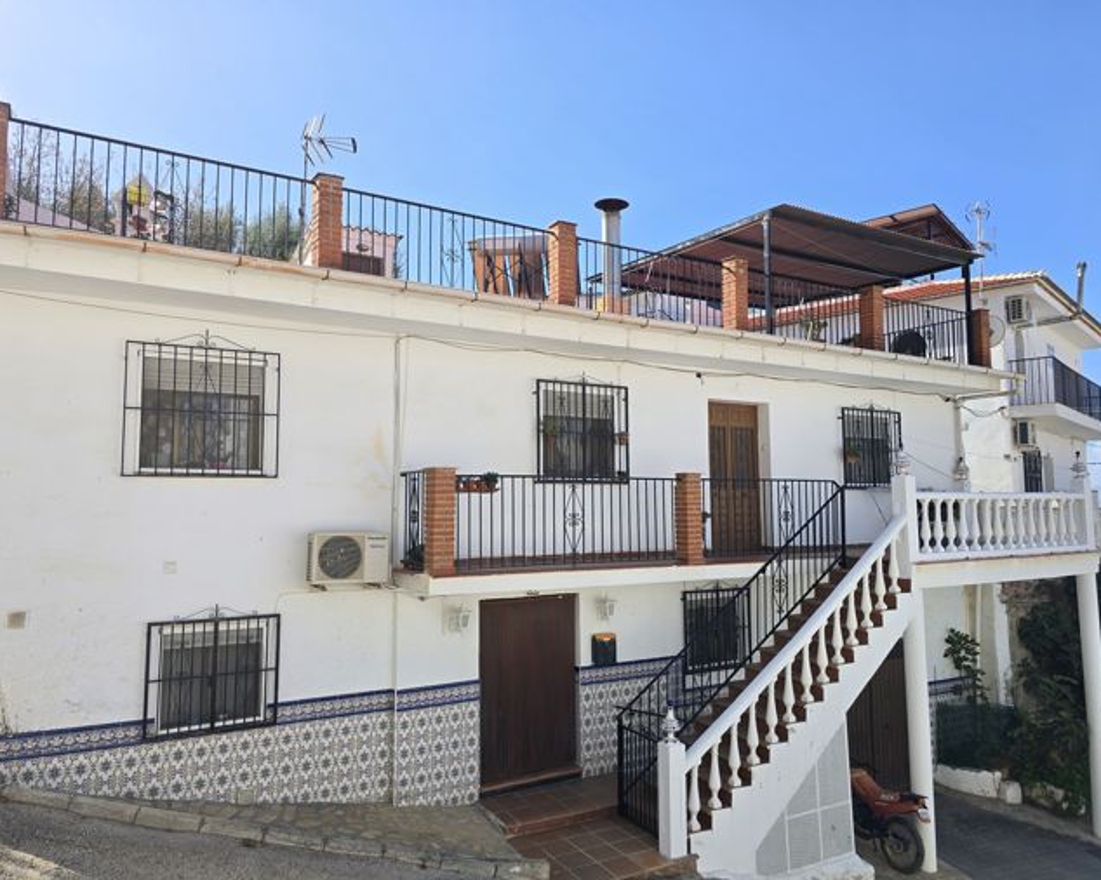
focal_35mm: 25
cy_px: 449
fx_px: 814
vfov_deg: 56.8
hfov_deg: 68.1
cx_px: 556
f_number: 1.7
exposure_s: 1/566
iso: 12
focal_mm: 6.3
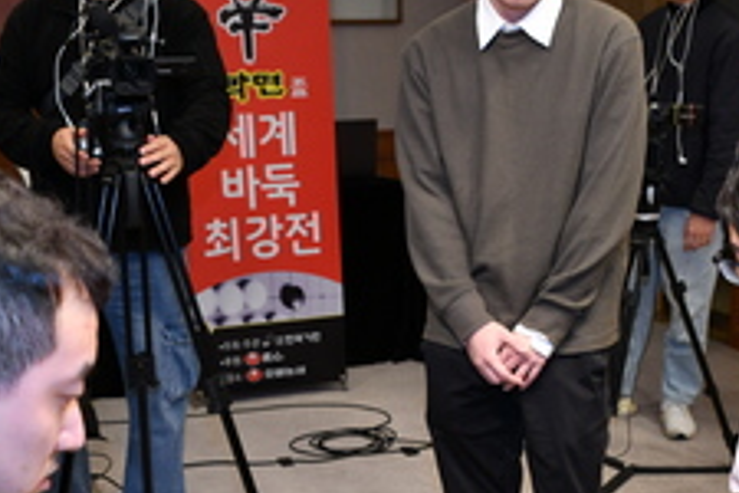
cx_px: 391
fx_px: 1293
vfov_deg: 20.7
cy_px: 518
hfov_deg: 31.9
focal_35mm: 63
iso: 1000
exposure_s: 1/80
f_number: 4
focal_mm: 24
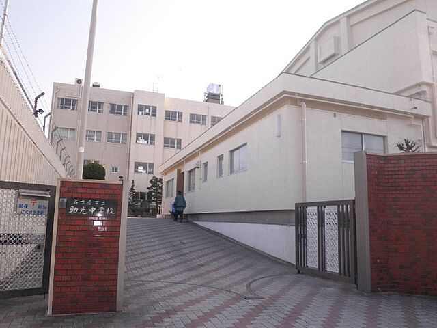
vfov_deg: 53.1
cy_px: 164
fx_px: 328
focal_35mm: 26
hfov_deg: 67.3
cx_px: 218
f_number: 7.9
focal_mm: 4.7
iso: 100
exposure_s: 1/100
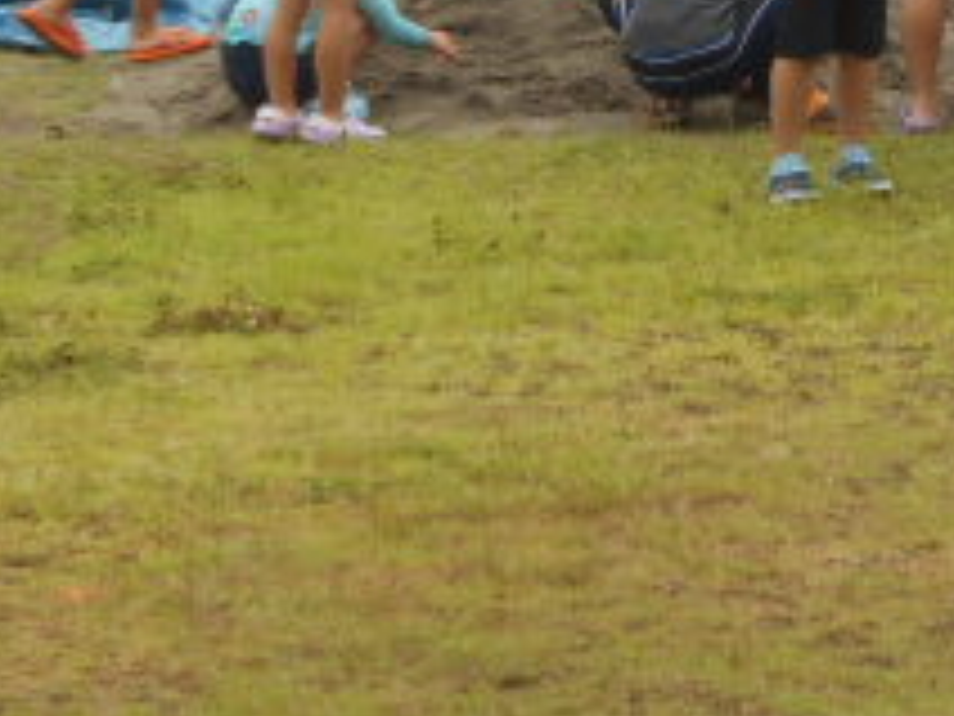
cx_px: 756
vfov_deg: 6.5
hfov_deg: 8.6
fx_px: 6311
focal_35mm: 229
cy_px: -99
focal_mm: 13.5
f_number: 5.8
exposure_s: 1/160
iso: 80
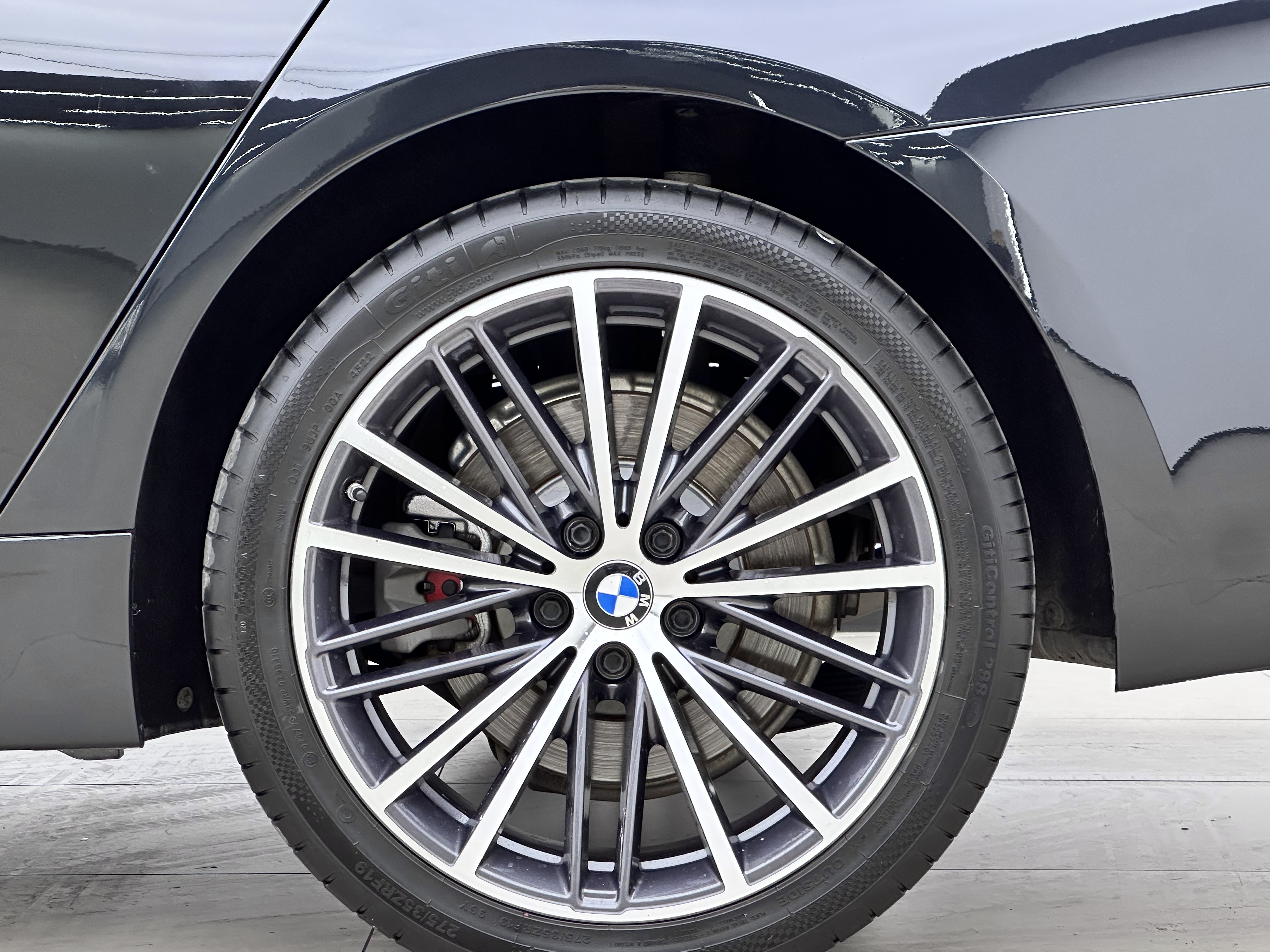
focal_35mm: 86
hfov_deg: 22.8
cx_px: 631
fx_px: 3155
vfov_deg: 17.2
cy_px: 510
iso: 160
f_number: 2.8
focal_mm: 9
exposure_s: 1/100
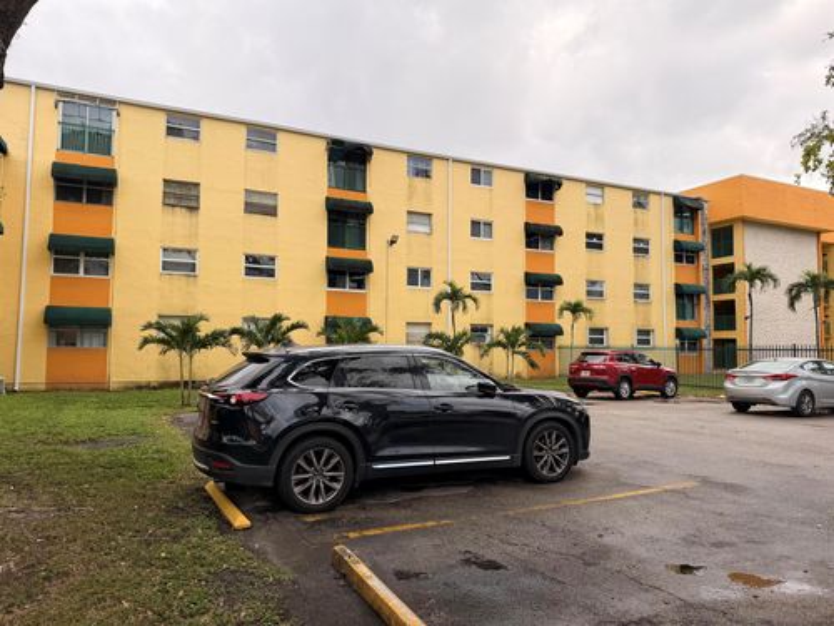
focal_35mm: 24
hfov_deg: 71.6
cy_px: 313
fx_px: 578
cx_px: 417
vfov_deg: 56.8
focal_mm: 6.76
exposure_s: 1/1689
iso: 80
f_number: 1.78
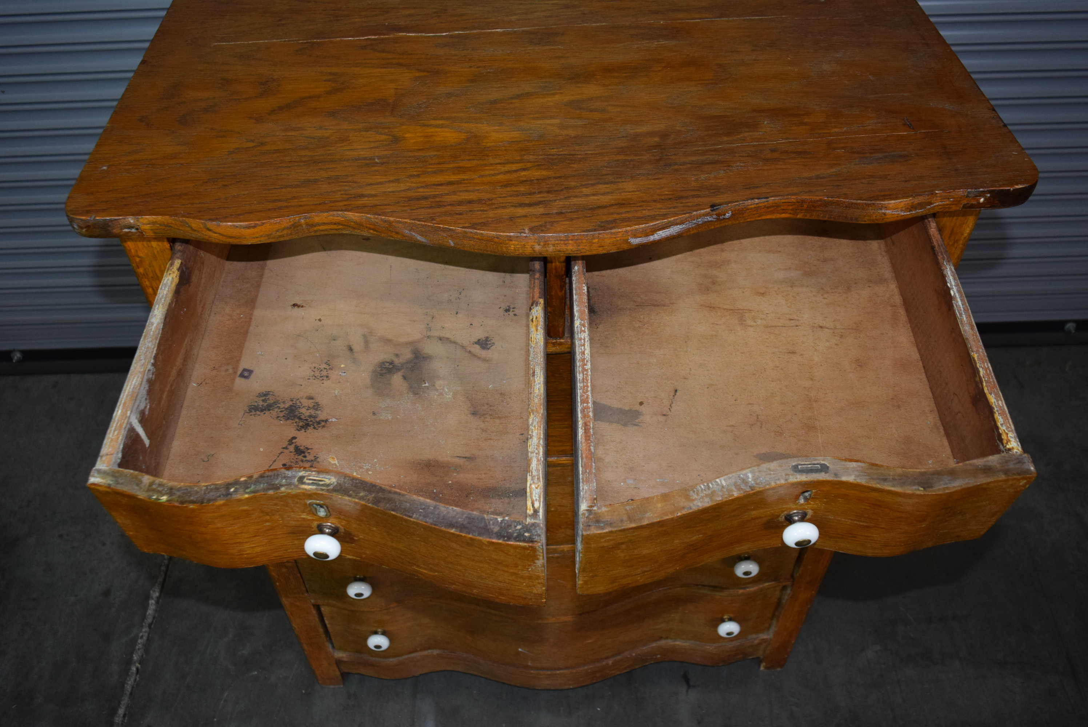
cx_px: 544
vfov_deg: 43.7
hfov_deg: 61.9
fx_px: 907
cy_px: 364
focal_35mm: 30
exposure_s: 1/100
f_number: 5
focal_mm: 20
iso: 800
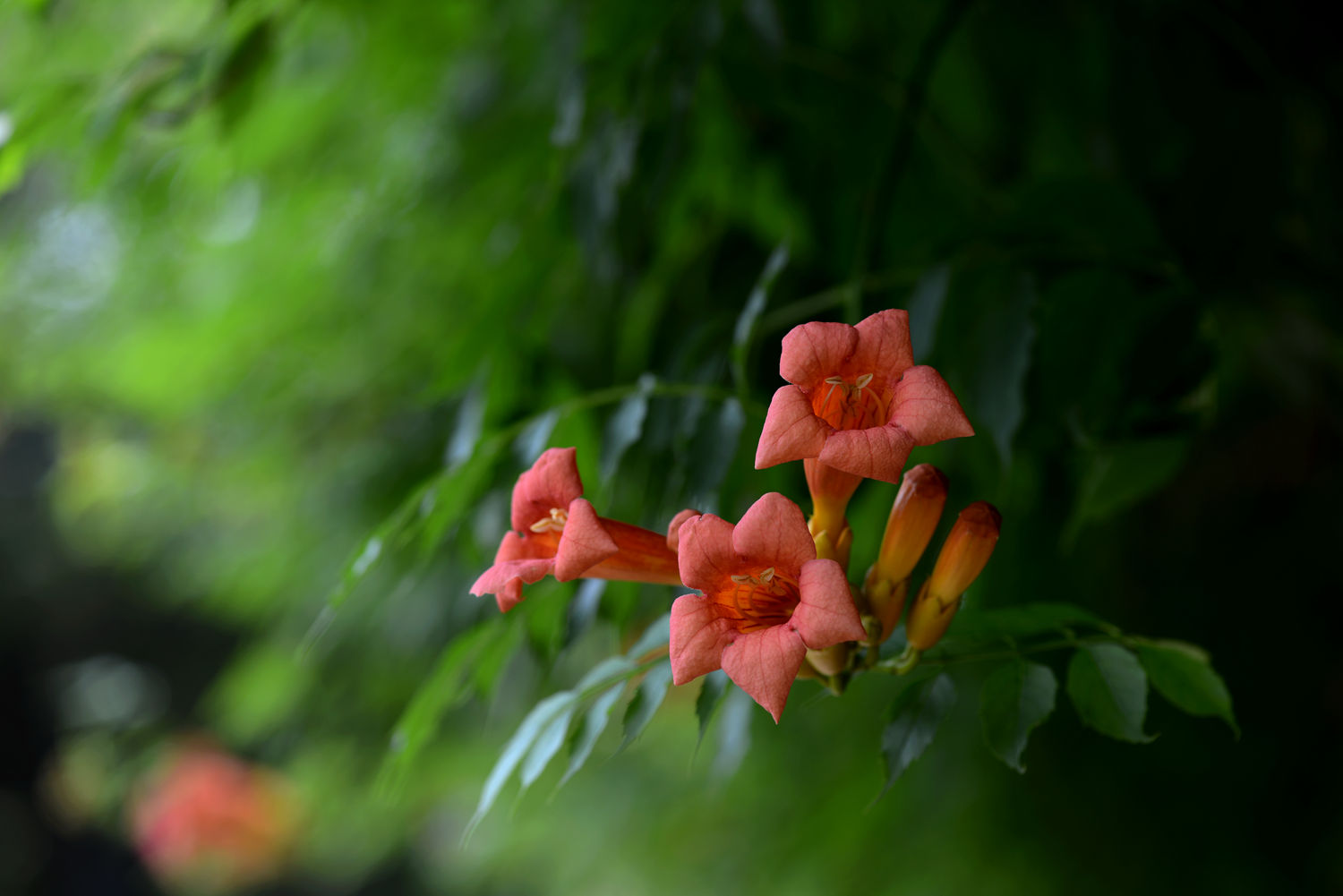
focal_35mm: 105
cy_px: 448
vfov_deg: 13.0
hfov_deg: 19.5
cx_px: 672
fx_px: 3918
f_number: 5.6
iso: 100
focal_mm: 105
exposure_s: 1/125
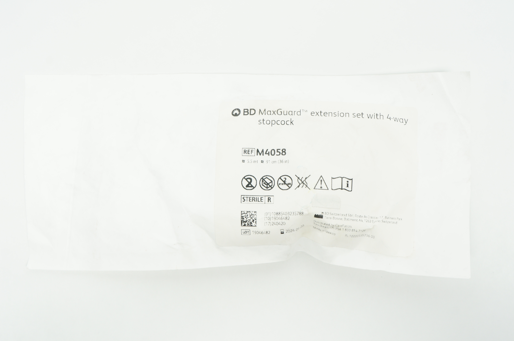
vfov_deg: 32.9
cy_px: 170
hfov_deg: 48.0
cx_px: 257
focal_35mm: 40
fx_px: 578
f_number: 9
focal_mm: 27
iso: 400
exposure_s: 1/15
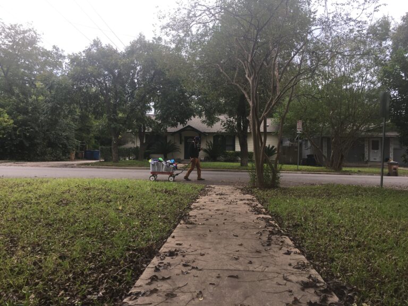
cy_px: 153
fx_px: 342
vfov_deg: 48.2
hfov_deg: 61.7
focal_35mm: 29
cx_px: 204
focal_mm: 4.15
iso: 25
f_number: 2.2
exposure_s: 1/236
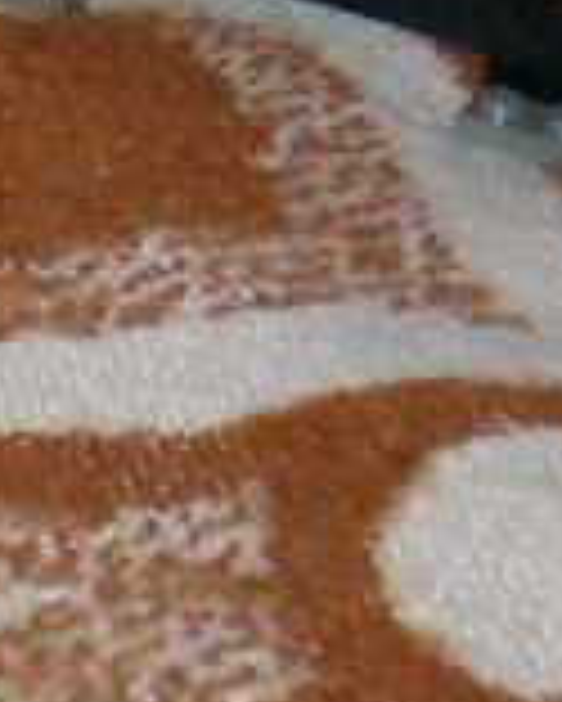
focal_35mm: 336
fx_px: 6979
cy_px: -954
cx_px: -1111
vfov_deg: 5.6
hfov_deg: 4.4
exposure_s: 1/60
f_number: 2.9
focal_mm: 7
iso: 100
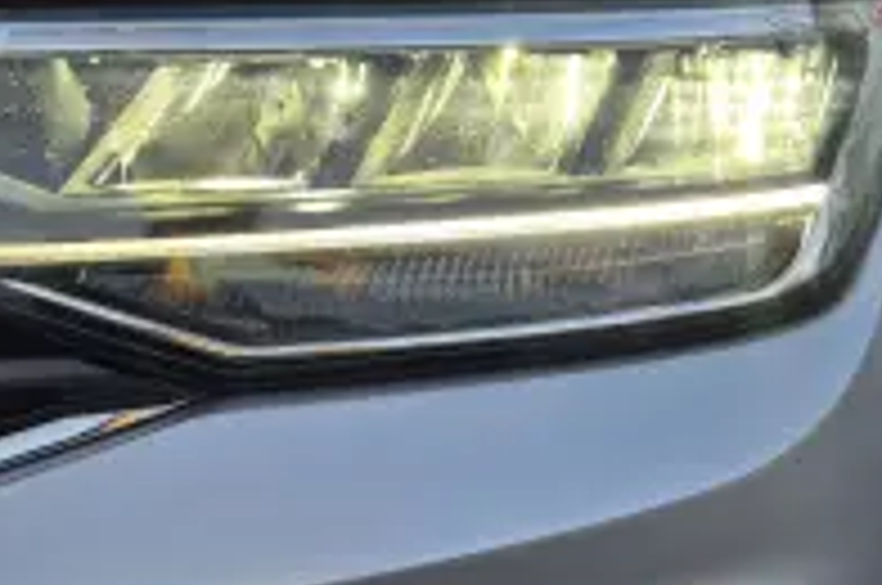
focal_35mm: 44
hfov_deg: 44.6
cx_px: 441
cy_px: 189
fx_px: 1076
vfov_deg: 30.2
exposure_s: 1/746
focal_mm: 5.4
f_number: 1.8
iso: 32
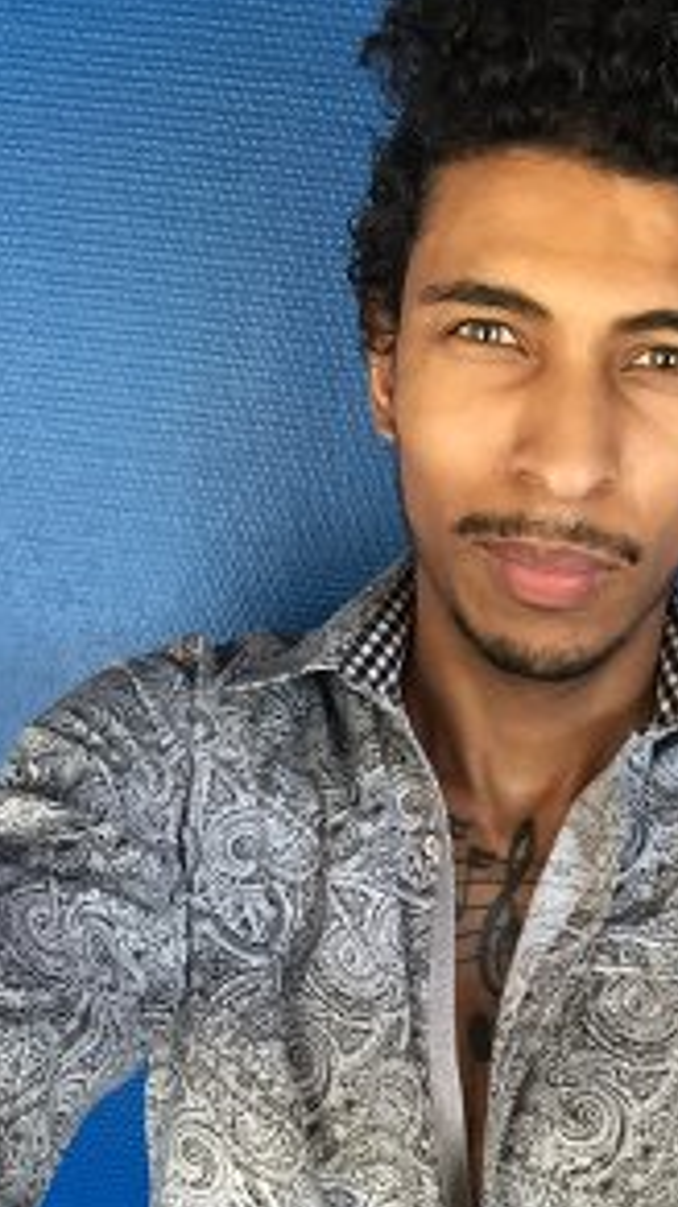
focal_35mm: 40
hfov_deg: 29.4
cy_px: 686
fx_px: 1280
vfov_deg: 50.3
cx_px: 461
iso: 100
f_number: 2.2
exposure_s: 1/30
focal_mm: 2.65
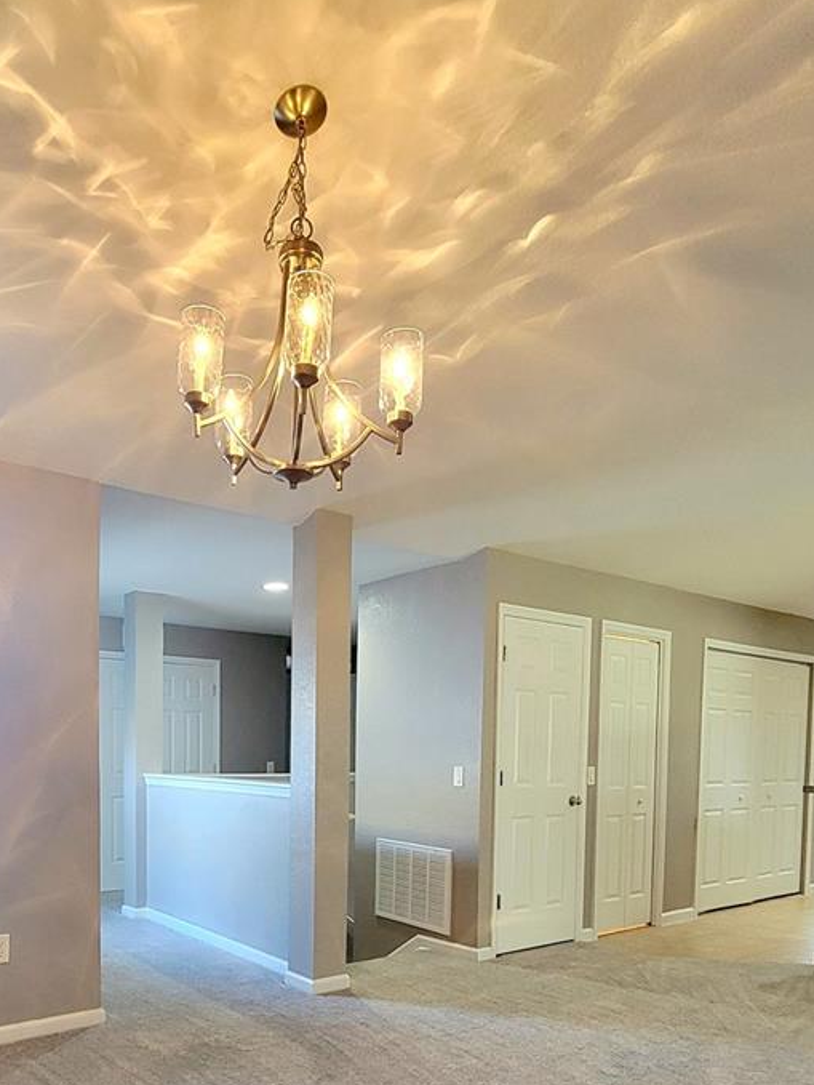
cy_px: 799
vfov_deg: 69.6
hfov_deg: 57.6
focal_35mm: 23
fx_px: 721
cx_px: 269
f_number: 2.2
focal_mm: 2.2
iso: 250
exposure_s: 1/60.2
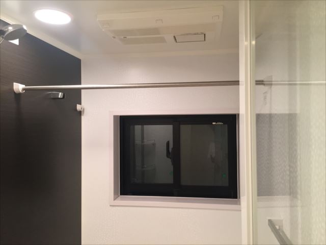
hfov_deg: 61.7
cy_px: 122
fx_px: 273
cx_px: 163
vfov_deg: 48.2
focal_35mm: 29
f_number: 2.2
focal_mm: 4.15
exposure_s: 1/33
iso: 160
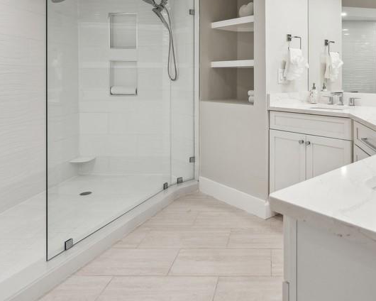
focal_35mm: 29
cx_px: 270
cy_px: 72
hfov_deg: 58.1
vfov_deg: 47.9
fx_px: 323
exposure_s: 1/15
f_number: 8
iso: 200
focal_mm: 16
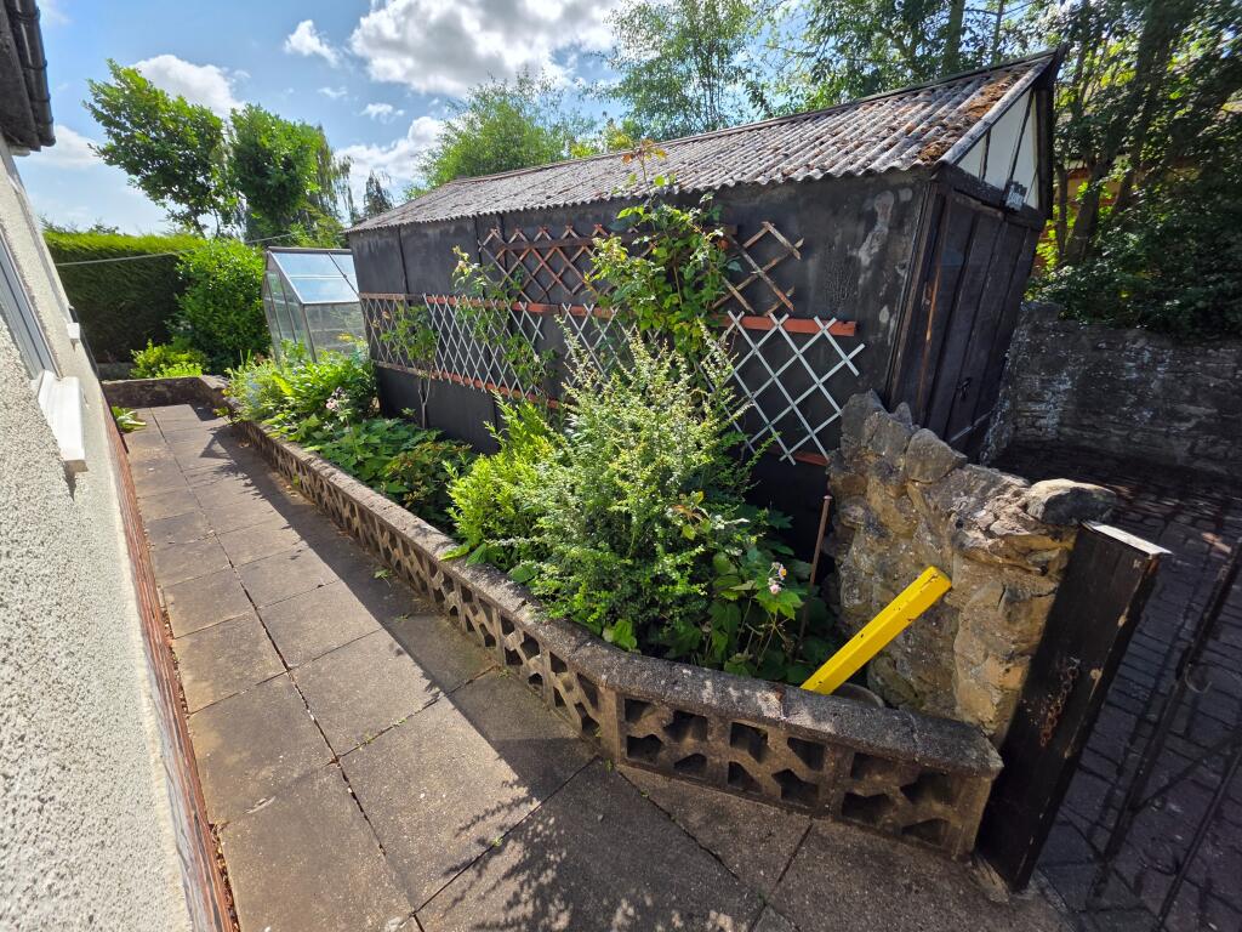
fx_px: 466
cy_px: 466
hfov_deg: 106.2
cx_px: 621
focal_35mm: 13
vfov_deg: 89.9
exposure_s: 1/1293
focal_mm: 2.2
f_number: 1.9
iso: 40
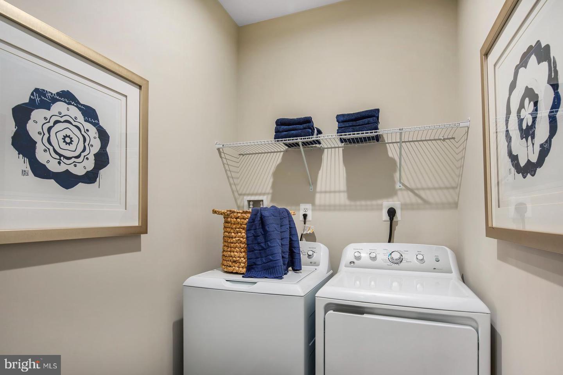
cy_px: 188
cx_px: 282
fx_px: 297
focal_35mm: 19
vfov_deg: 64.6
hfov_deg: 86.9
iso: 200
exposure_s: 1/250
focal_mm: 19
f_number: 9
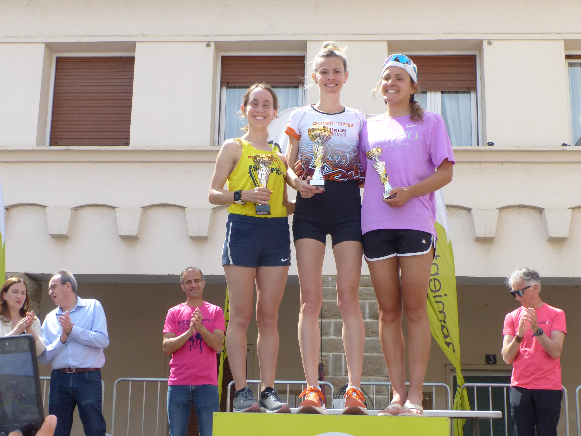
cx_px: 290
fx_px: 990
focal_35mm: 59
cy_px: 218
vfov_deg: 24.8
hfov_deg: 32.7
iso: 200
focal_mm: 10.5
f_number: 4
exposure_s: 1/800
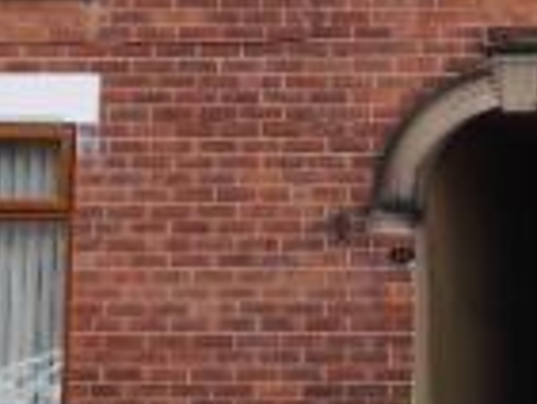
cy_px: 128
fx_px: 1925
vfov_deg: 12.0
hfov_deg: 14.4
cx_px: 884
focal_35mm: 124
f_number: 5.6
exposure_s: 1/250
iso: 160
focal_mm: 15
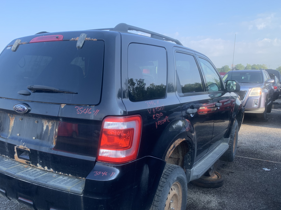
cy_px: 124
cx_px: 120
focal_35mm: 32
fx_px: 260
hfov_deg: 56.6
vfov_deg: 44.0
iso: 25
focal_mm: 4.25
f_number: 1.8
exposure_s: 1/481
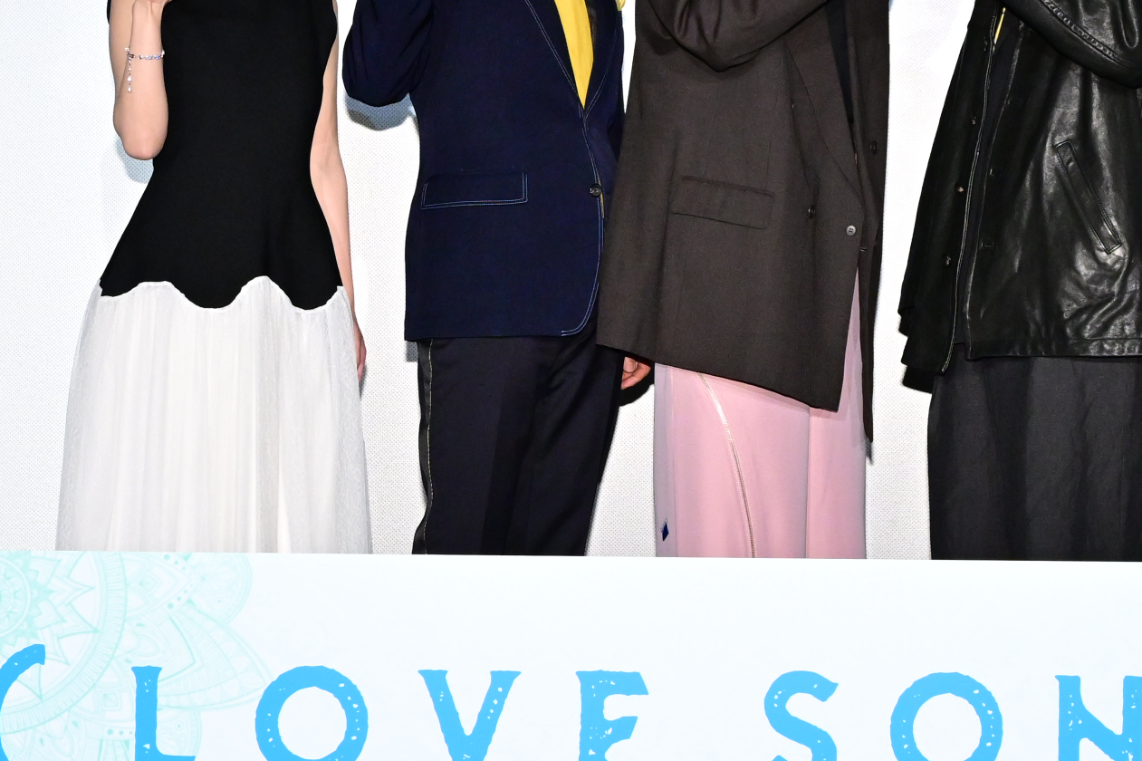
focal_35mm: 89
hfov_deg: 22.7
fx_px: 2822
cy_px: 259
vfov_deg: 15.3
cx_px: 795
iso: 2000
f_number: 4.8
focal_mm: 34
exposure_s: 1/200
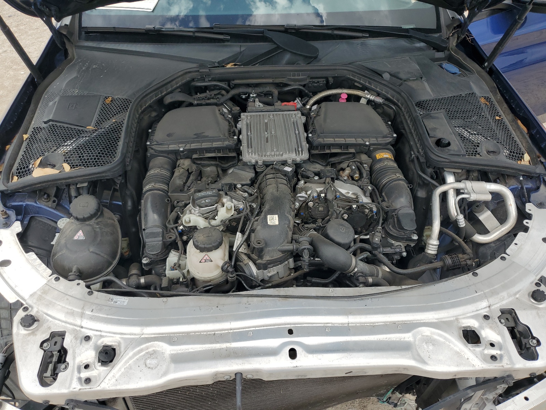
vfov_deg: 53.1
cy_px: 205
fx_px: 410
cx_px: 273
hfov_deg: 67.3
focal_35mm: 26
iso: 50
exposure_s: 1/1667
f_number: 1.5
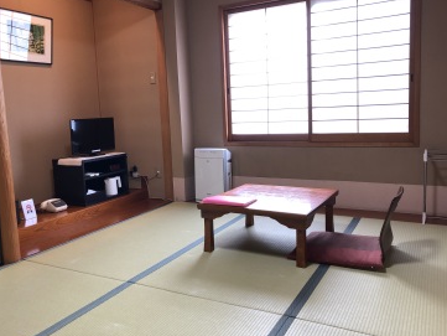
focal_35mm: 31
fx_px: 400
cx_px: 222
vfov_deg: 45.4
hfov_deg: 58.3
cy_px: 159
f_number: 1.8
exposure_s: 1/16
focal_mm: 3.99
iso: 32
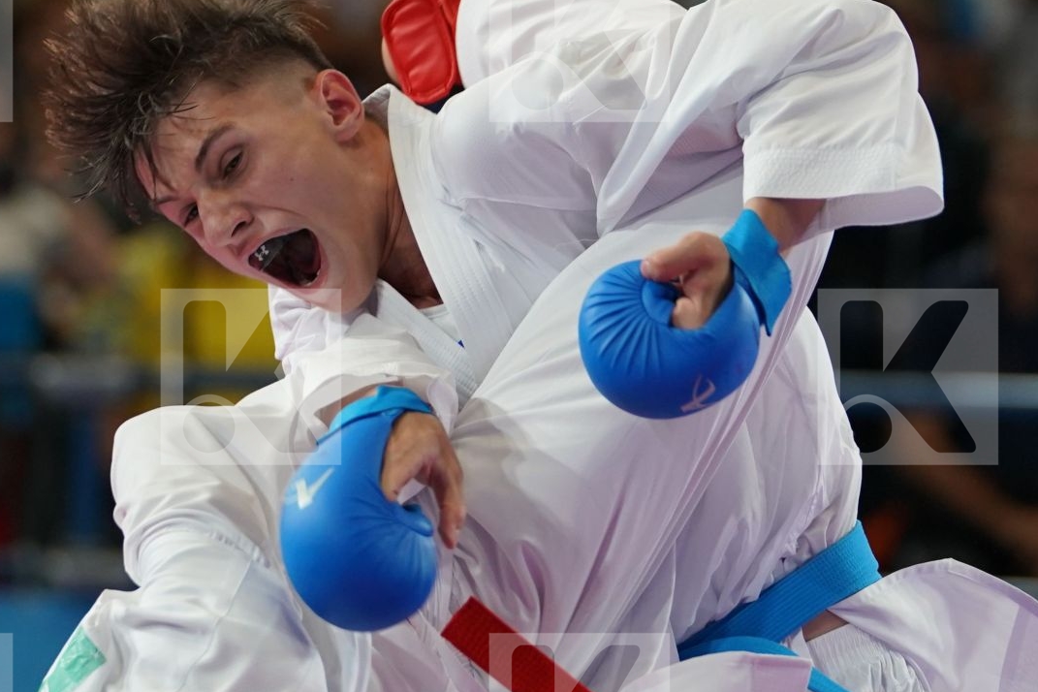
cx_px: 580
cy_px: 377
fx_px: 10898
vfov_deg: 3.6
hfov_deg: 5.5
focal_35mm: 378
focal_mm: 150
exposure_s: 1/1000
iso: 1250
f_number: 2.8
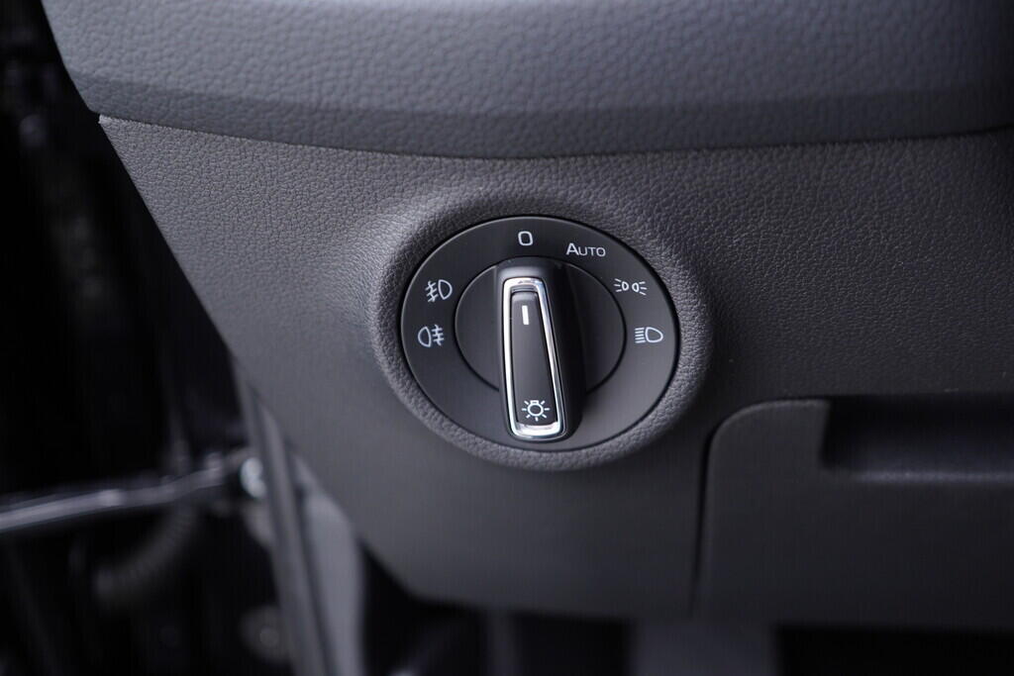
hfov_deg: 53.1
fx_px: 1014
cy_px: 338
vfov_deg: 36.9
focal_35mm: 36
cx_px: 507
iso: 320
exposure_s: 1/40
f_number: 2.8
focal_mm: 24
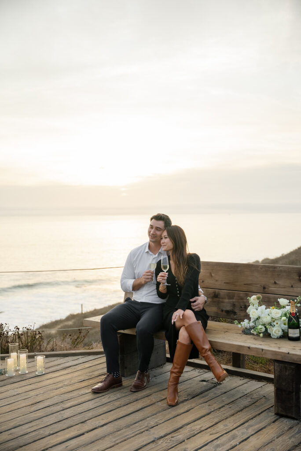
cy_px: 226
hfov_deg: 31.4
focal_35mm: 43
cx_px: 150
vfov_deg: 45.6
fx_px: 536
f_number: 2.8
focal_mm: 42.8
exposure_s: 1/160
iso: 100
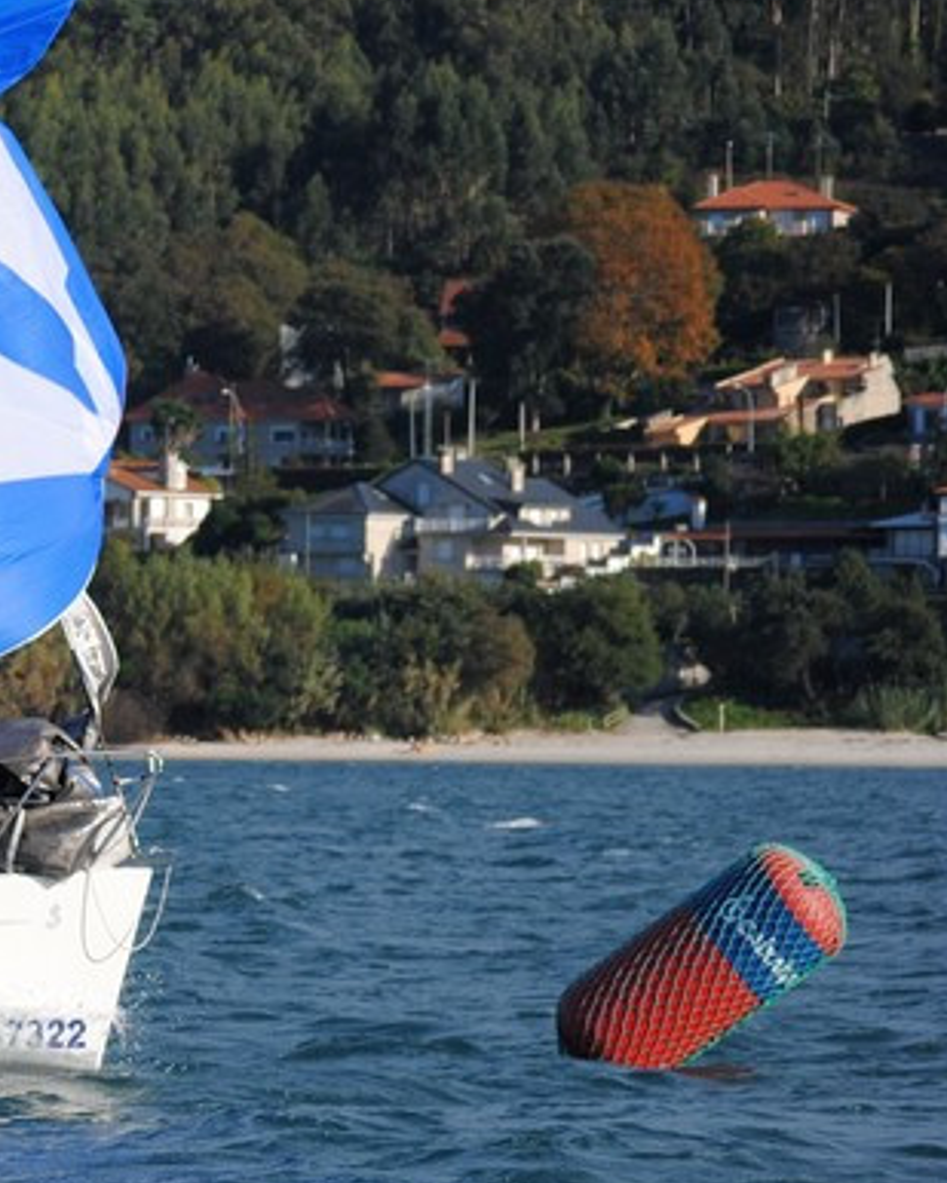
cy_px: 625
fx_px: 9739
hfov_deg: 5.5
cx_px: -371
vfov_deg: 7.0
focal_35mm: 278
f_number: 5.6
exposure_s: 1/500
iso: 100
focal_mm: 85
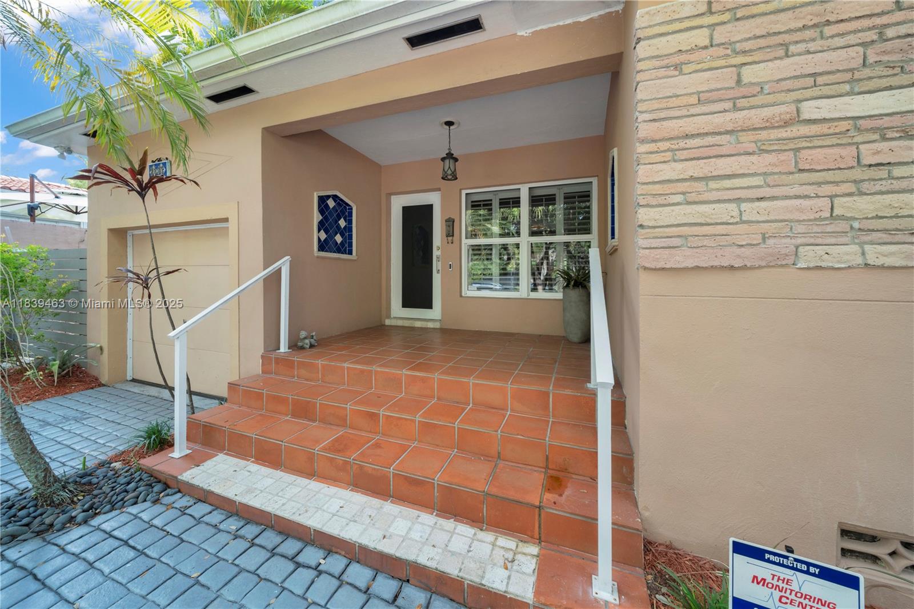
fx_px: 305
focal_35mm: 12
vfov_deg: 90.0
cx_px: 457
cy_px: 304
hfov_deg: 112.6
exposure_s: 1/50
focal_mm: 12
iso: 640
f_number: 11
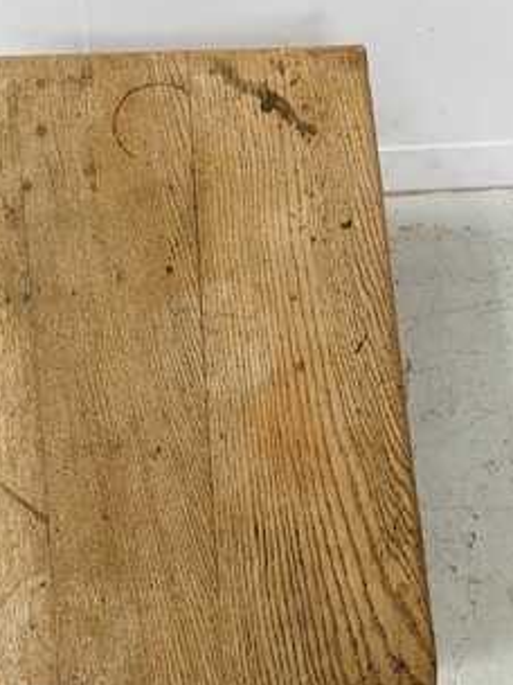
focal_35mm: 41
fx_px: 810
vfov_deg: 45.1
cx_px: 173
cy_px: 457
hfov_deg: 34.8
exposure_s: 1/57
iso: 500
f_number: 1.8
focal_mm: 4.25
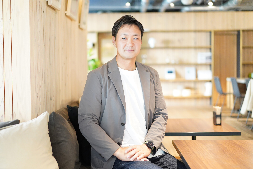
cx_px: 126
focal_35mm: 55
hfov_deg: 36.2
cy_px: 84
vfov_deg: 24.6
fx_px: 387
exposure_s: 1/250
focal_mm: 55
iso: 3200
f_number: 1.8
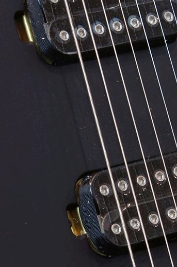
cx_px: 95
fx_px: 2457
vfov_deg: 6.2
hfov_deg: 4.1
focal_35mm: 332
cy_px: 106
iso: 100
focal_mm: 50
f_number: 6.3
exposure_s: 1/4
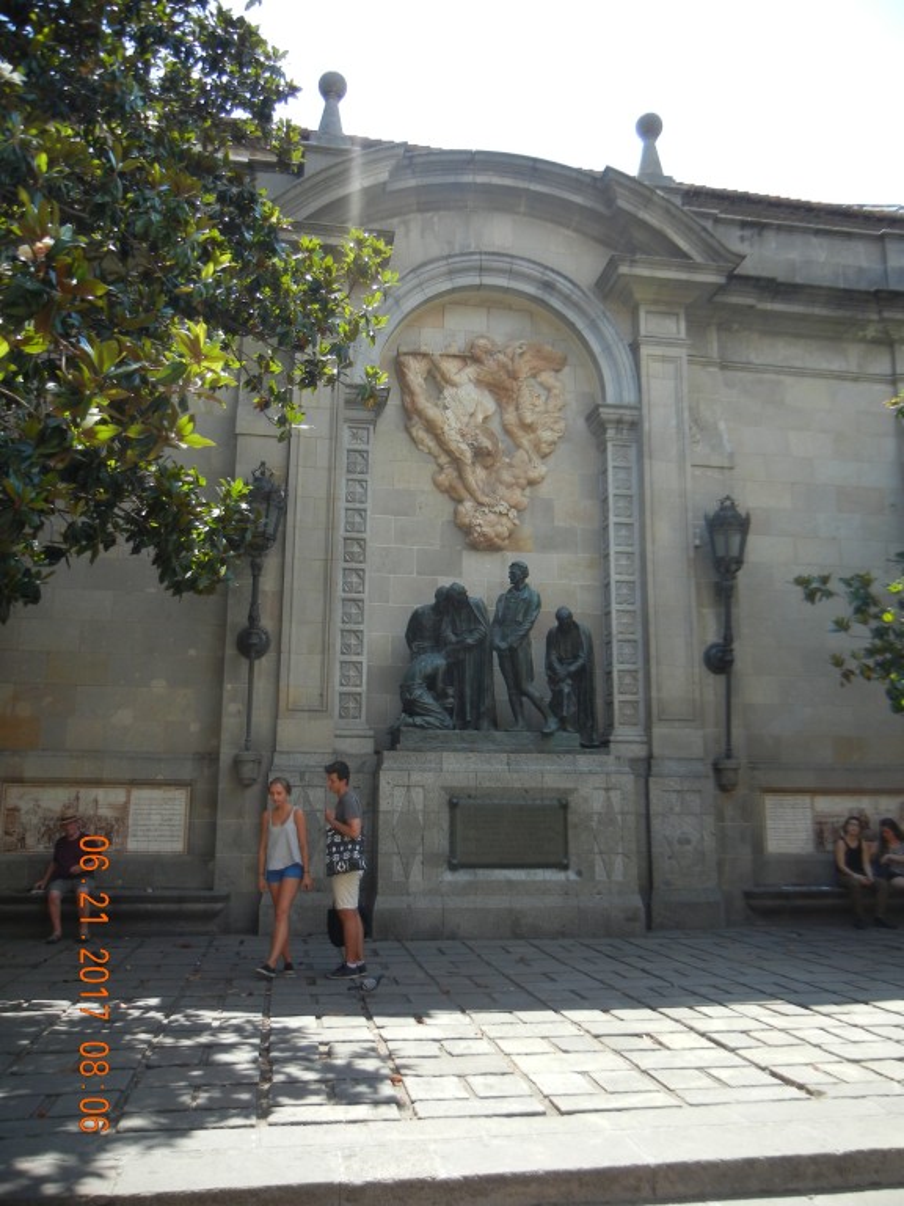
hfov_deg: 46.8
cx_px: 452
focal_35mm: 30
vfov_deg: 60.0
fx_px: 1045
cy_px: 603
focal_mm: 5.4
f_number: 7
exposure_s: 1/129
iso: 160
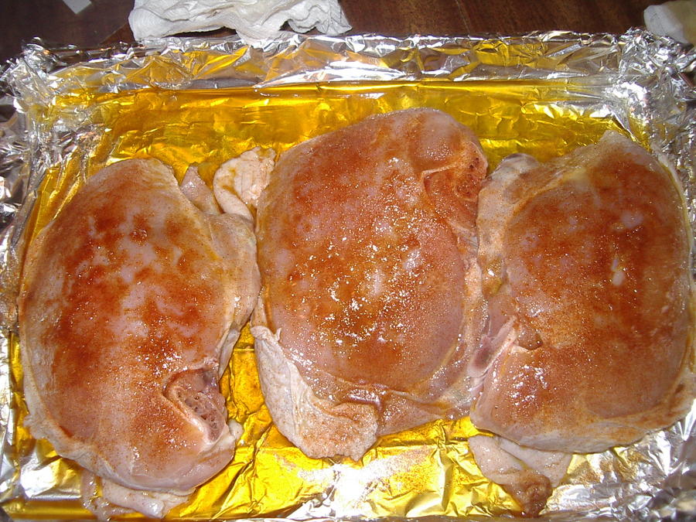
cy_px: 261
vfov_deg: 37.7
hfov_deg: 49.0
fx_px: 764
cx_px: 348
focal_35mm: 38
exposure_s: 1/60
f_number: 2.6
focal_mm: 5.8
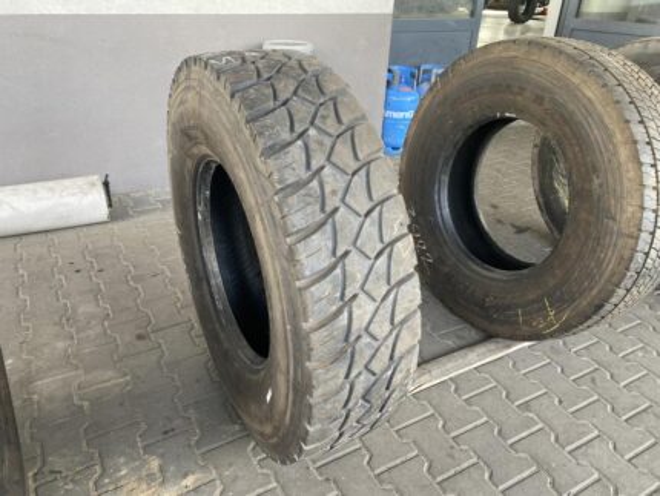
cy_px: 248
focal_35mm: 26
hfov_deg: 67.3
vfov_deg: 53.1
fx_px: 496
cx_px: 330
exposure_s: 1/121
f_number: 1.8
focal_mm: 4.25
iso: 100
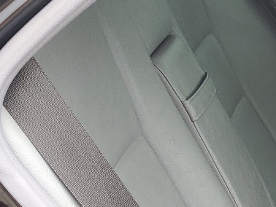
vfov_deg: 13.2
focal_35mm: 110
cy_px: 230
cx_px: 448
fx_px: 878
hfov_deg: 16.0
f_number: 1.5
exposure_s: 1/217
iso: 50
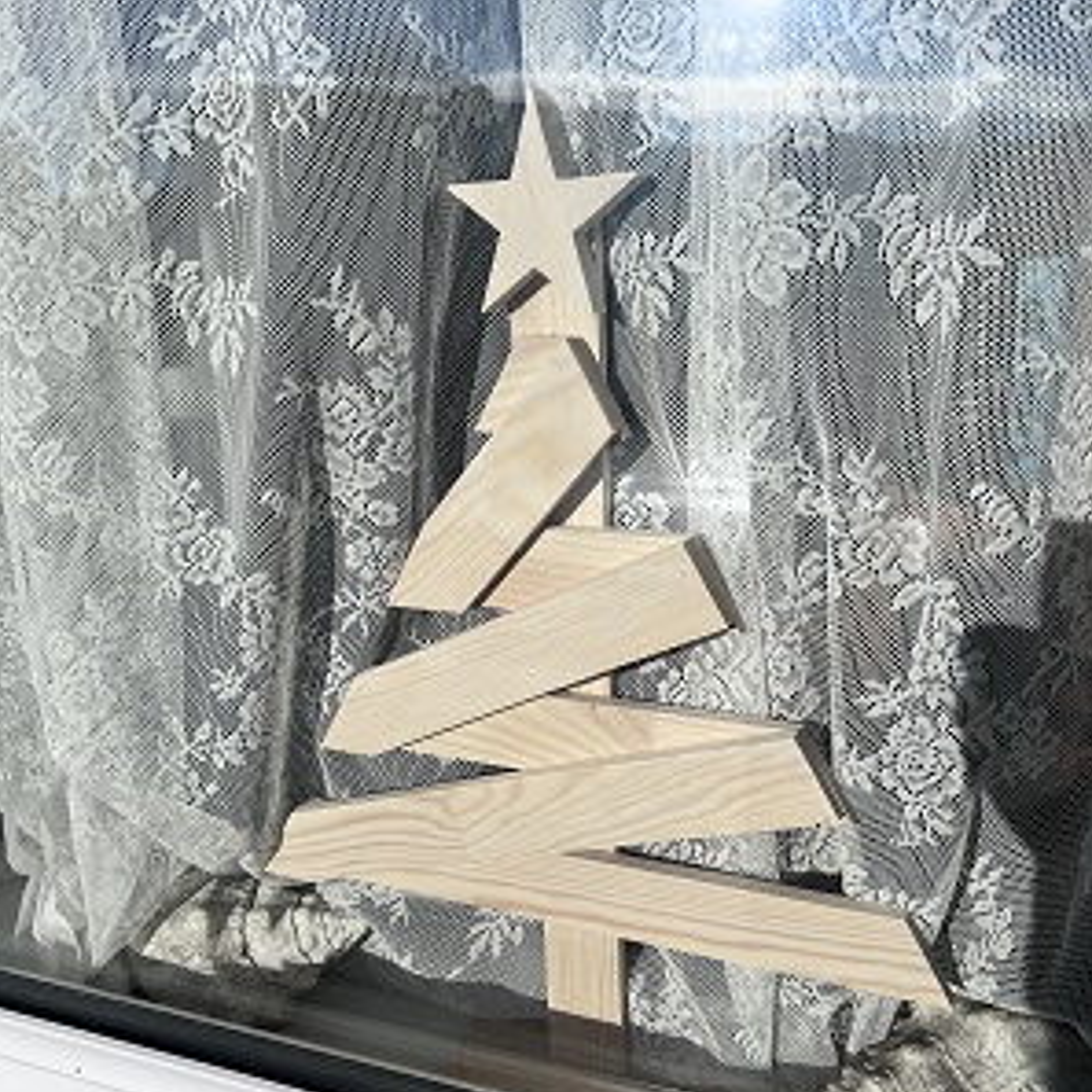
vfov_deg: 52.4
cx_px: 548
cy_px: 607
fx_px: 1106
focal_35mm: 31
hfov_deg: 52.5
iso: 50
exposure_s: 1/10309
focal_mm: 5.7
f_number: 1.5
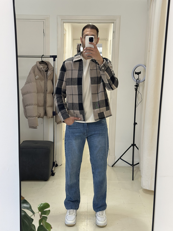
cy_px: 116
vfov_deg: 39.7
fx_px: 320
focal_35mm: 48
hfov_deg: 30.3
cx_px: 86
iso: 160
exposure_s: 1/100
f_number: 1.78
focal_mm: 6.86
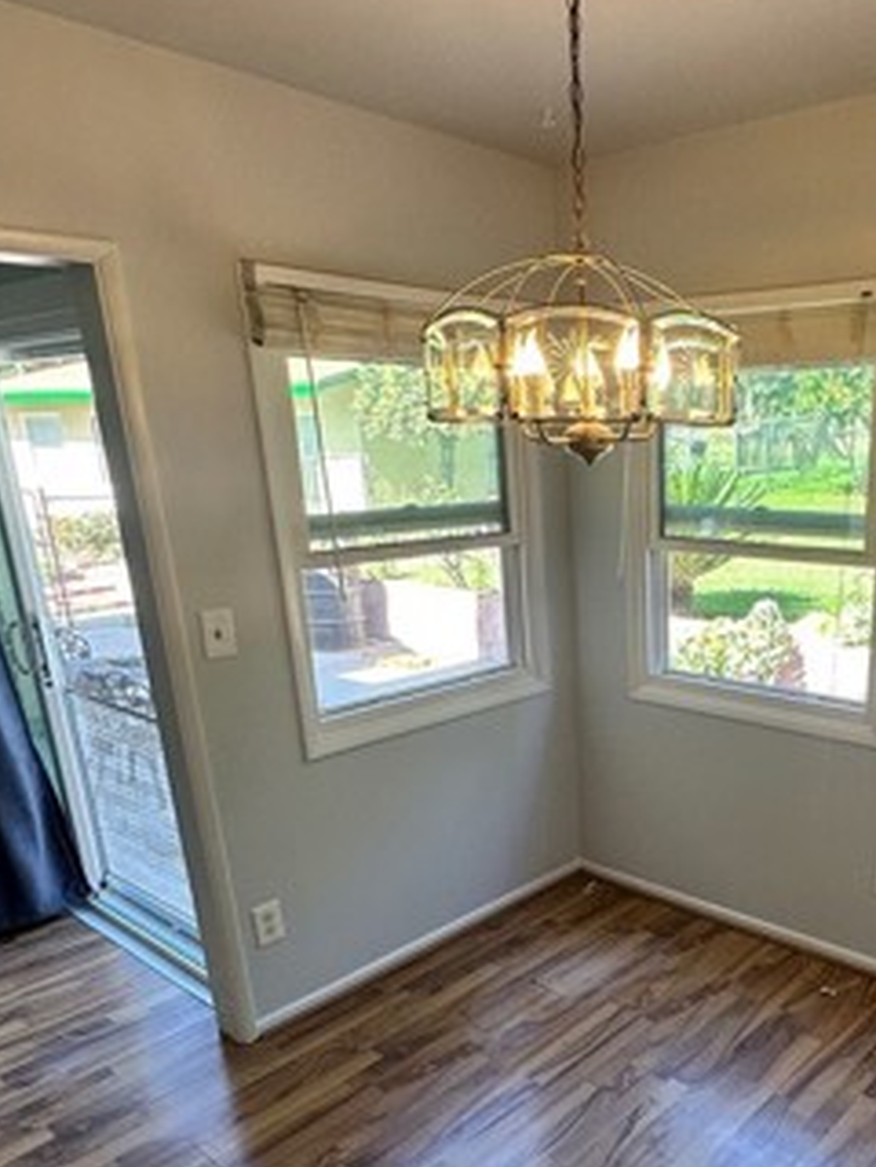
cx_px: 675
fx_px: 945
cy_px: 762
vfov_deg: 62.1
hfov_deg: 47.6
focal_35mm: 28
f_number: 2.2
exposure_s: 1/120
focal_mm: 2.22
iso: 80
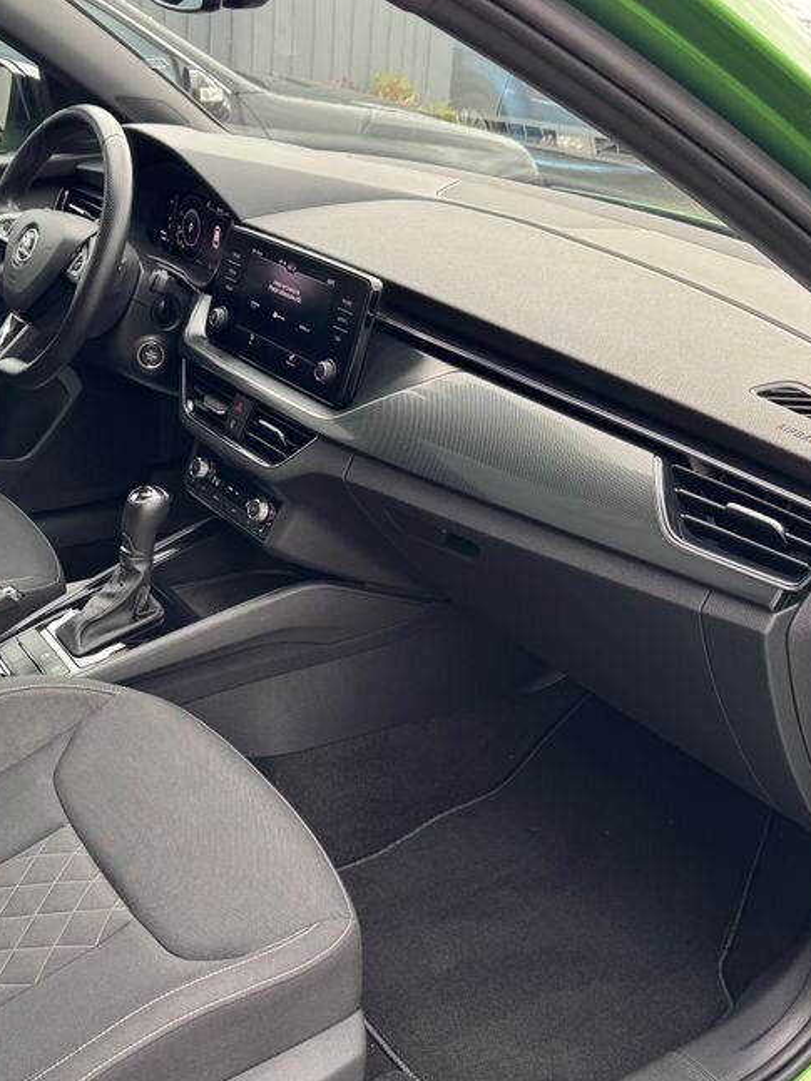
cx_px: 274
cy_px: 561
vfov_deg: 49.0
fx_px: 1187
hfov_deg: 37.3
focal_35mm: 38
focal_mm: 6.76
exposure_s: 1/121
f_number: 1.78
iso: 80
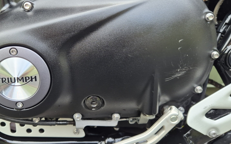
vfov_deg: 37.2
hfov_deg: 55.9
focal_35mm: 34
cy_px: 65
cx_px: 84
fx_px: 214
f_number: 1.8
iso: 125
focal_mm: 5.4
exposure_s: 1/180
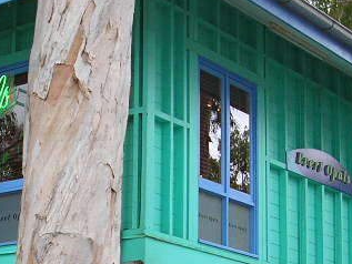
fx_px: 1149
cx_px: 132
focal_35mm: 113
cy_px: 273
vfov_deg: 12.9
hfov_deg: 17.4
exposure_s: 1/202
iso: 50
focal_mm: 5.8
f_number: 2.8
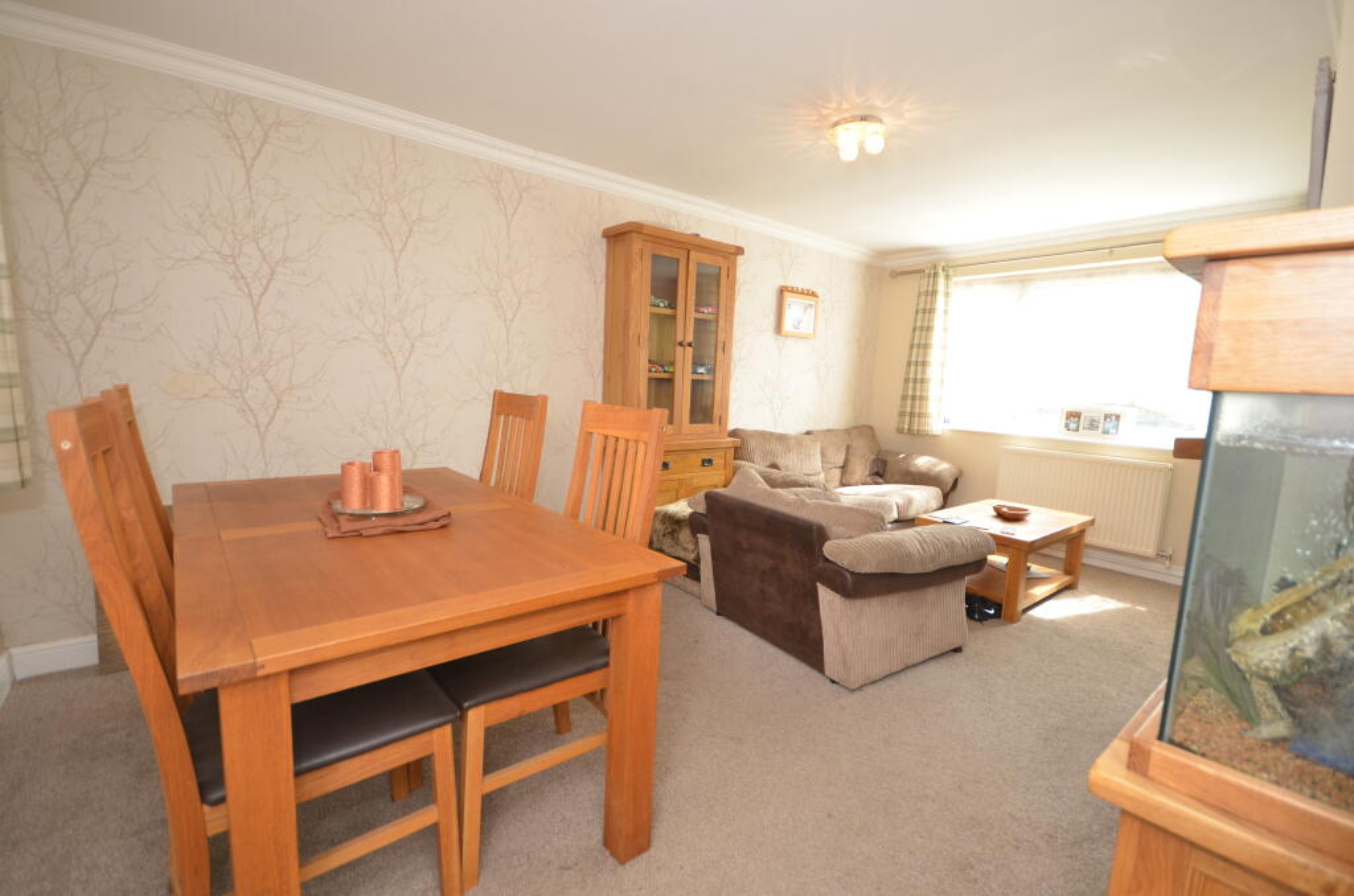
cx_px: 677
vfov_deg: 77.1
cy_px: 448
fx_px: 563
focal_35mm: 15
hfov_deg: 100.5
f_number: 4
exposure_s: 1/60
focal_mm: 10
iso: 400
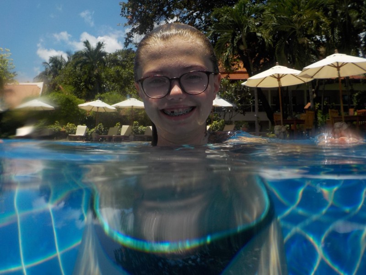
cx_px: 183
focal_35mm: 30
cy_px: 138
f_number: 3.3
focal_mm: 4.1
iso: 125
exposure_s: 1/2000
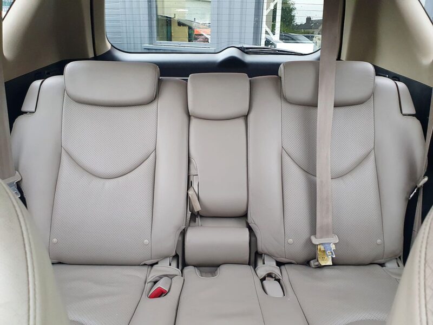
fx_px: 325
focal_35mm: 26
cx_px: 216
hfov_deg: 67.3
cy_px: 162
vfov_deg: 53.1
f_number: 2.4
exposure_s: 1/40
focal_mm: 4.32
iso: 250
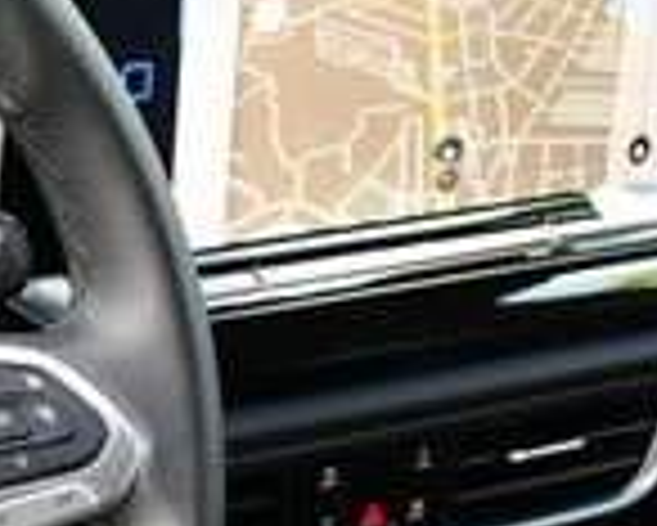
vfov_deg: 9.3
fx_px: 3211
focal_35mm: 165
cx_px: -261
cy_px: 495
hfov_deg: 11.3
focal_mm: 20
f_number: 3.5
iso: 800
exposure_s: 1/200
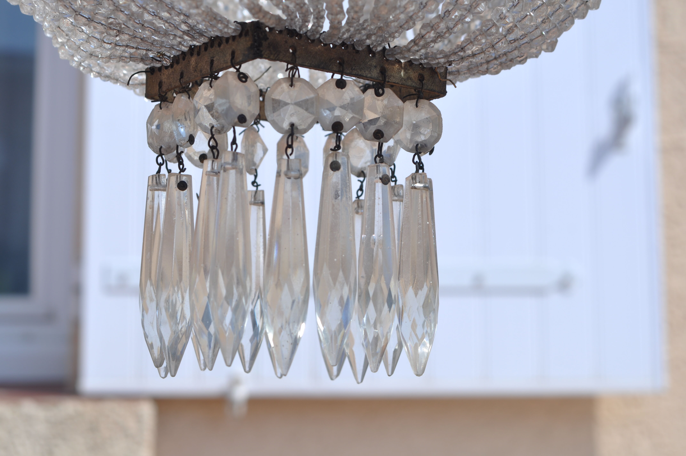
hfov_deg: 28.1
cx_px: 343
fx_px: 1370
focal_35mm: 72
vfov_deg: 18.9
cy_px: 228
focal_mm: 48
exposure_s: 1/320
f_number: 9
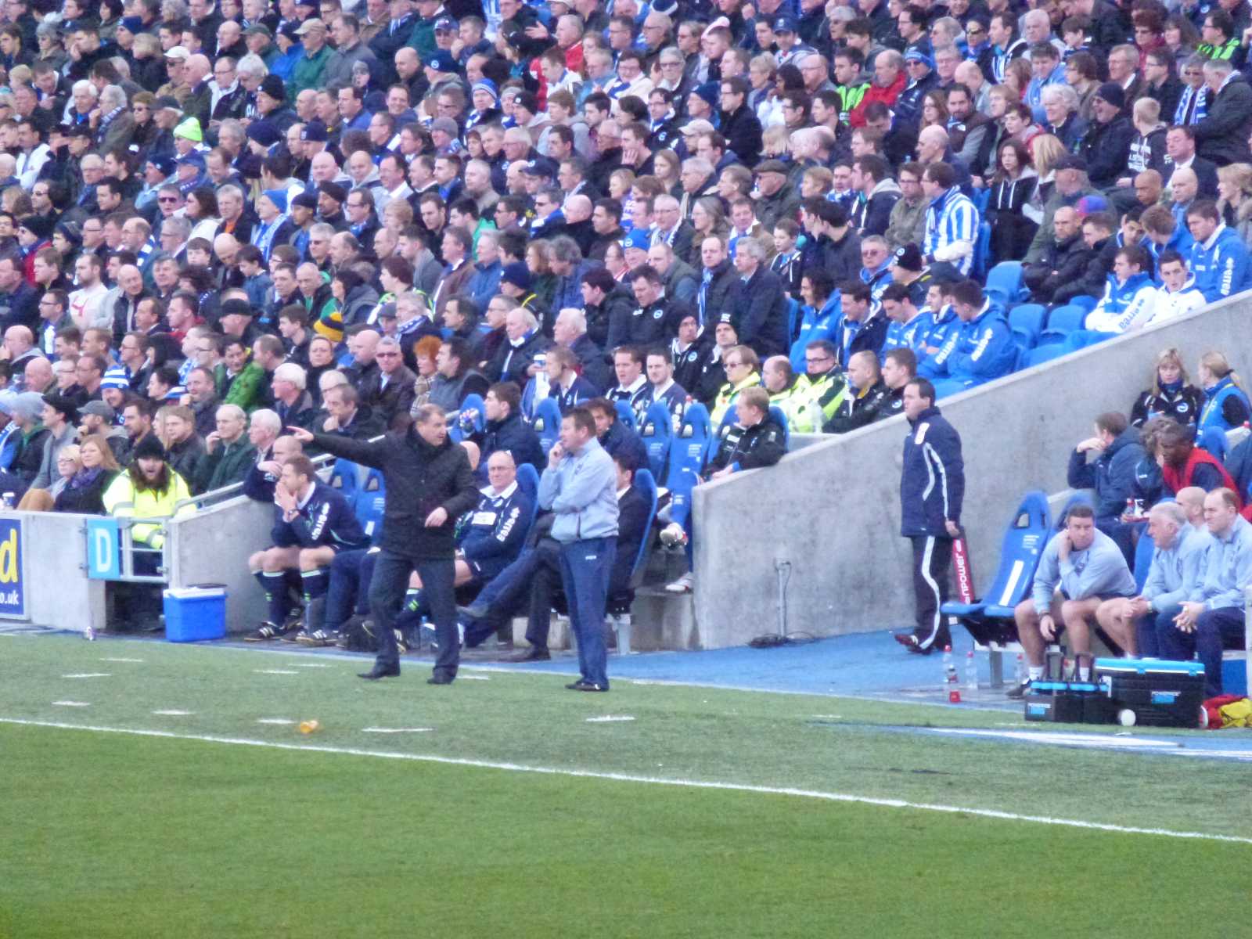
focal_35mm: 384
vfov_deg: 3.9
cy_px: 470
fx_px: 13889
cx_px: 626
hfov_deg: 5.2
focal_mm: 68.8
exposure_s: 1/400
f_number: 5.9
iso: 1600
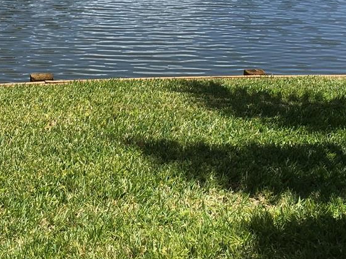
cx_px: 173
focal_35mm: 83
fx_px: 829
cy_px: -96
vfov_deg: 16.6
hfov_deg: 23.6
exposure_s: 1/1603
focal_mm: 4.15
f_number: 2.2
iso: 25
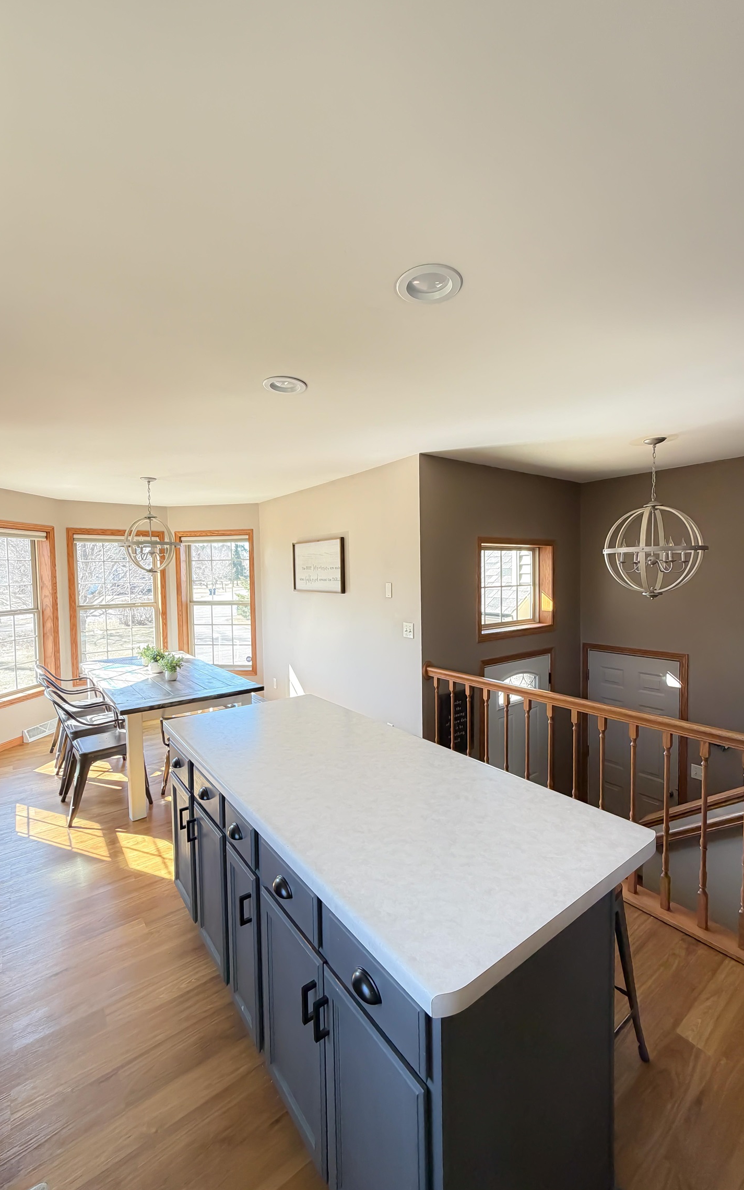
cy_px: 596
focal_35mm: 15
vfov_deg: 101.5
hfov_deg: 74.8
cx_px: 381
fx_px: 486
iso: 200
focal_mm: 2.22
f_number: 2.2
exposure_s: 1/120
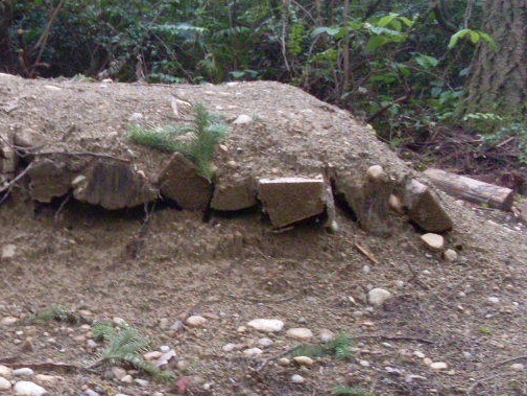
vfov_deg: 19.1
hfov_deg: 24.1
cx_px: -6
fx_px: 1173
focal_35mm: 77
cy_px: 270
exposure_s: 1/30
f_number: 2.8
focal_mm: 6.3
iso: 200
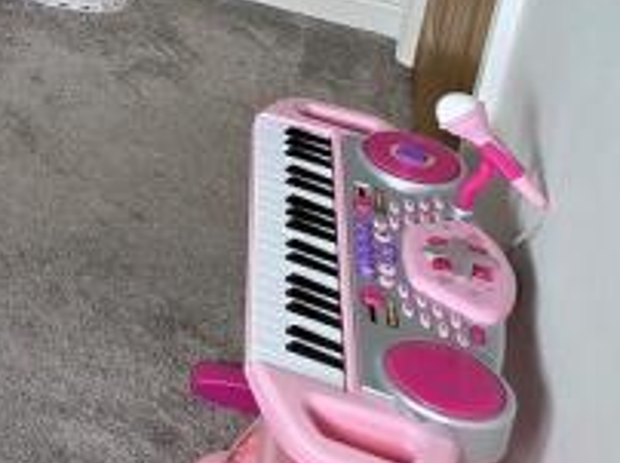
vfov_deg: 17.9
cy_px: -362
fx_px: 1181
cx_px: -510
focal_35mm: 66
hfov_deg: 20.4
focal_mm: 2.2
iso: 50
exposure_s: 1/50
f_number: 2.2
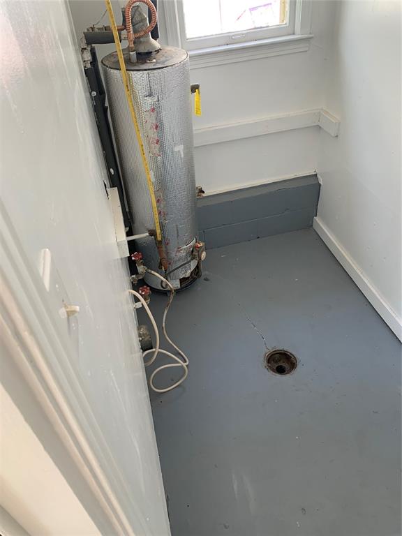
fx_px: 403
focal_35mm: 26
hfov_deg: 53.1
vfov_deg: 67.3
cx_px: 201
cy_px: 268
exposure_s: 1/62
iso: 100
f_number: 1.8
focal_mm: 4.25
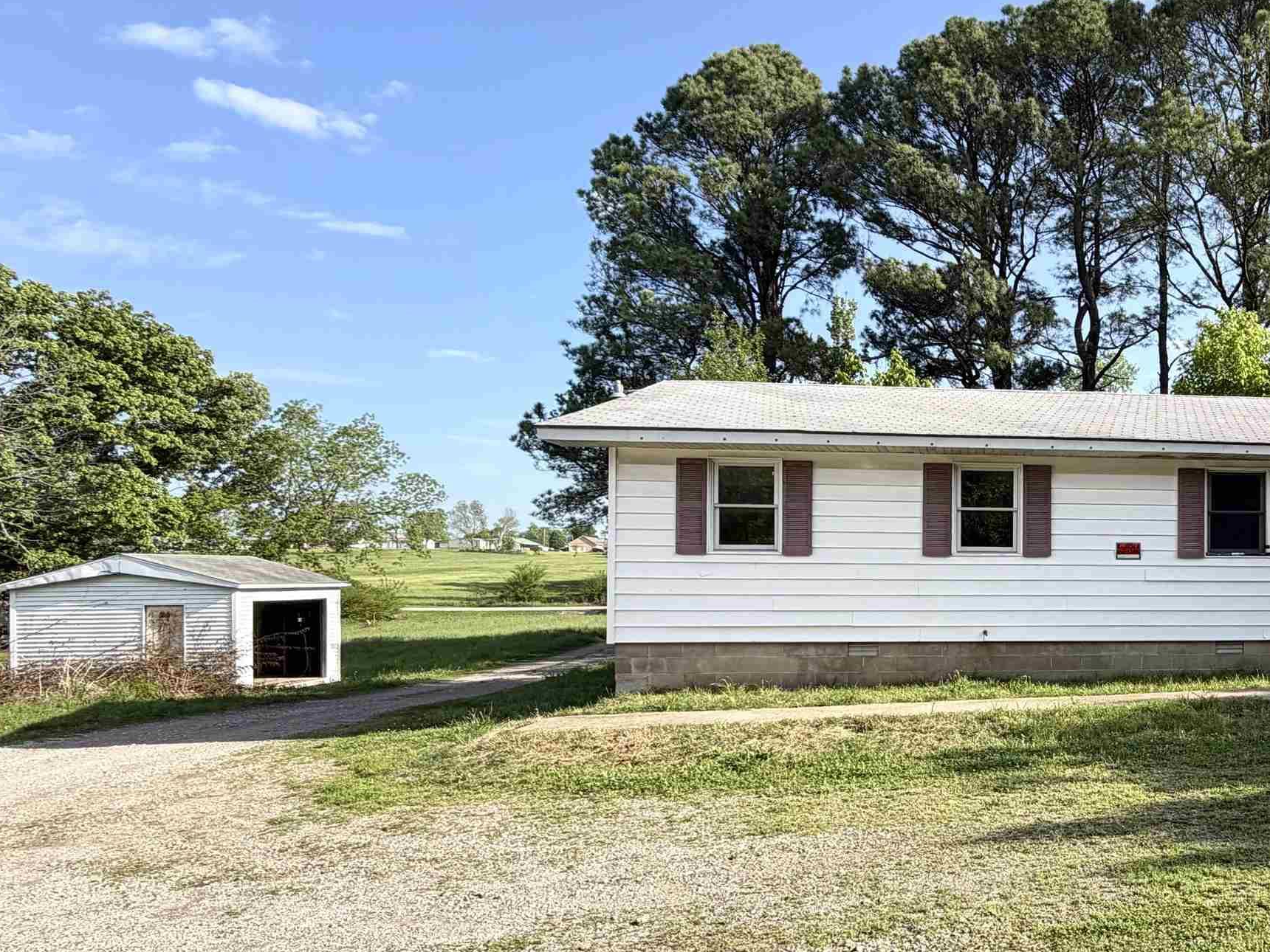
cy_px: 576
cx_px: 1080
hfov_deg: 61.4
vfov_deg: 54.4
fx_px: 917
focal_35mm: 25
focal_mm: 2.22
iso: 32
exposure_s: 1/770
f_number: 2.2
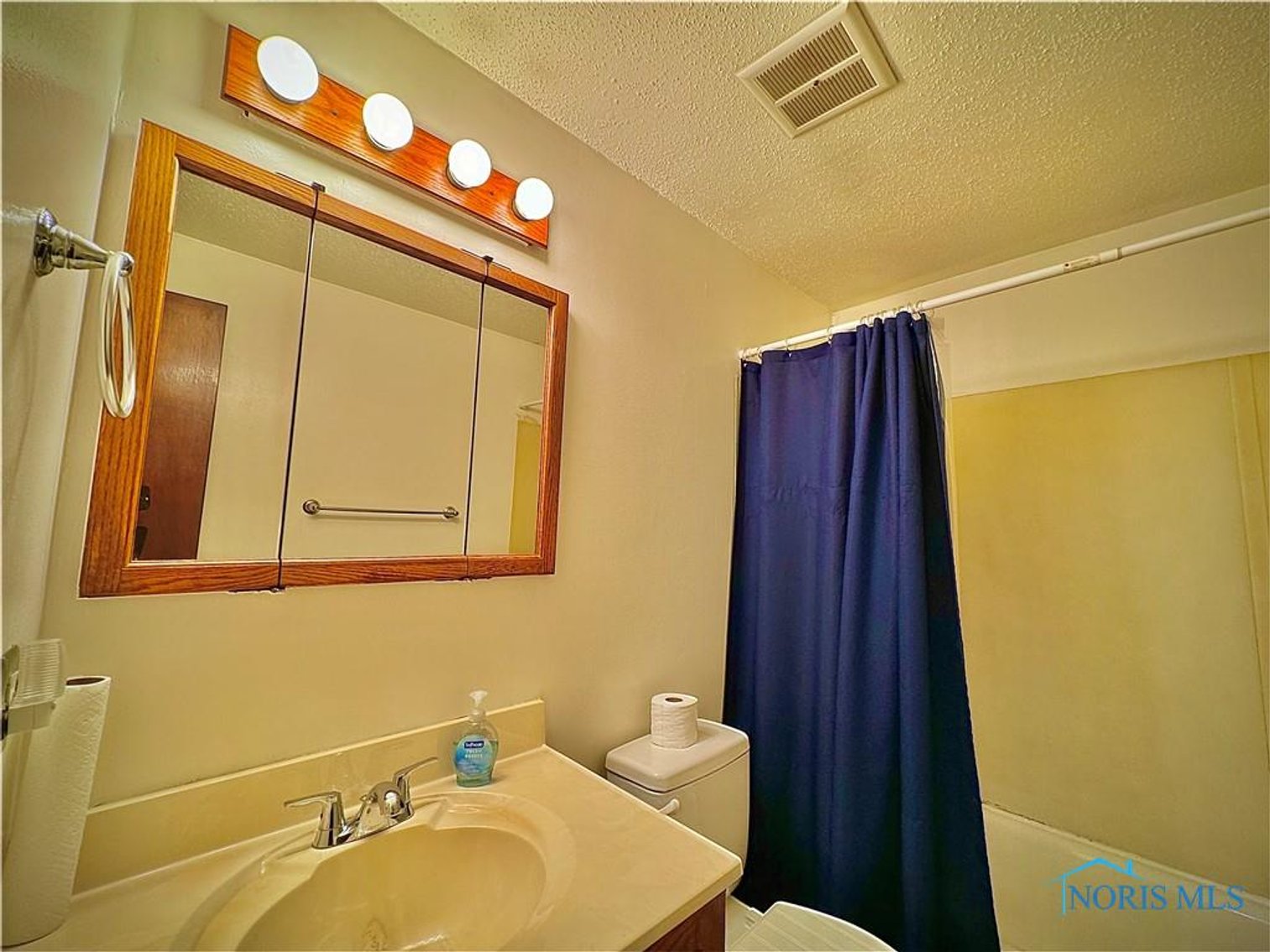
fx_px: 514
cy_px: 476
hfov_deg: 102.1
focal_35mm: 14
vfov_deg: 85.7
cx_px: 635
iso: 160
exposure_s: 1/60
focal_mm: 2.22
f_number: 2.2
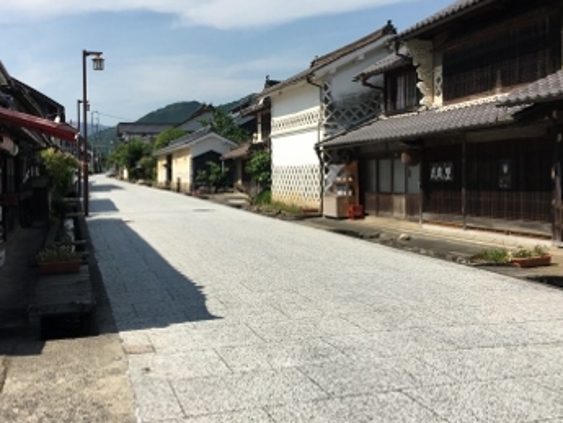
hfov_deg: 44.8
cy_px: 189
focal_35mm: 42
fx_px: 683
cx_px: 263
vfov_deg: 34.3
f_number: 2.2
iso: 25
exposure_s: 1/1923
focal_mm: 4.15
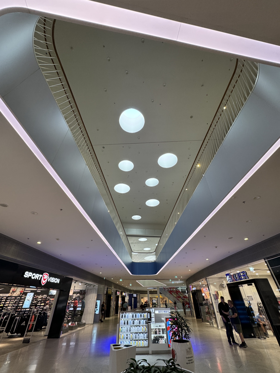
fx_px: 151
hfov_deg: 85.7
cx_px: 140
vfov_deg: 102.1
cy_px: 186
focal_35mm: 14
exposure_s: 1/100
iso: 160
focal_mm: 2.22
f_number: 2.2
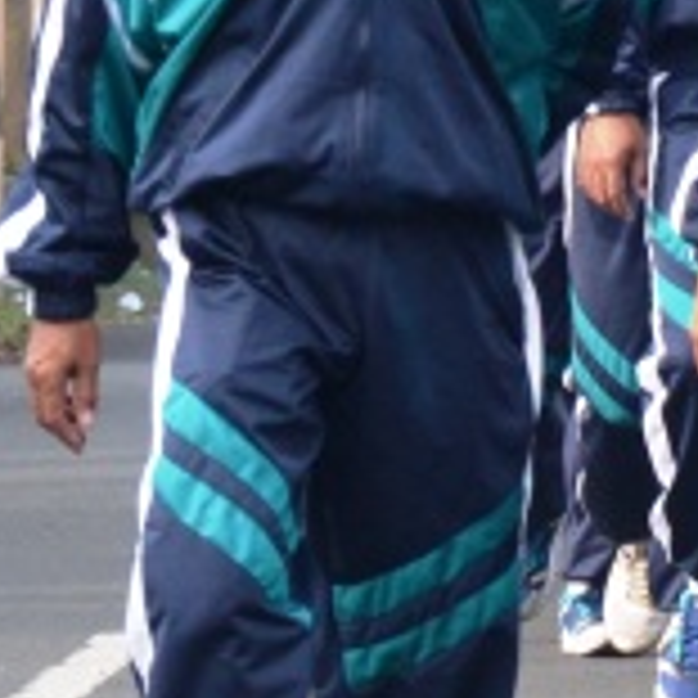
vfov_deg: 2.3
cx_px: 648
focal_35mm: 756
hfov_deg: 2.3
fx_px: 17247
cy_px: 126
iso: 800
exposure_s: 1/250
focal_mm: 90
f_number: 8
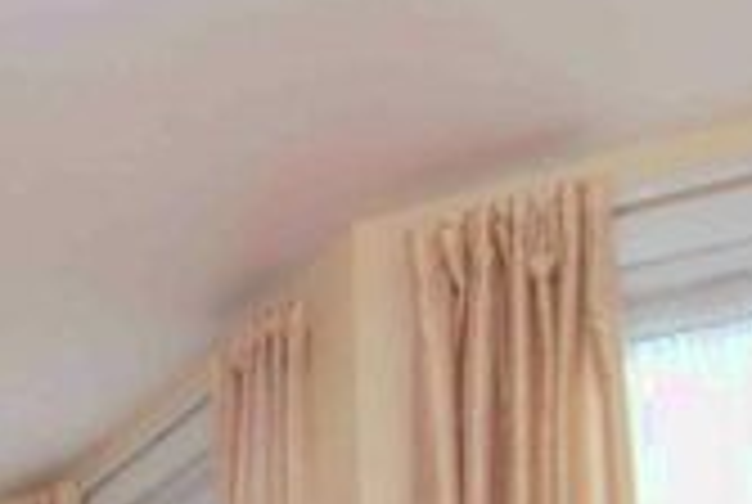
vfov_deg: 16.1
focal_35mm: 69
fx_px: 1446
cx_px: -234
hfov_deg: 25.1
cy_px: 958
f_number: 11
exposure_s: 1/200
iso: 400
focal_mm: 11
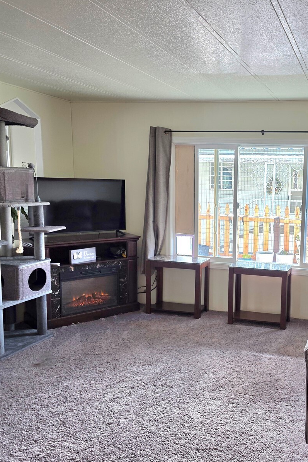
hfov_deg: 39.0
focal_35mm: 32
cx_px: 261
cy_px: 231
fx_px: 411
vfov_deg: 58.7
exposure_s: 1/120
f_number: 1.7
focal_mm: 6.3
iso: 100
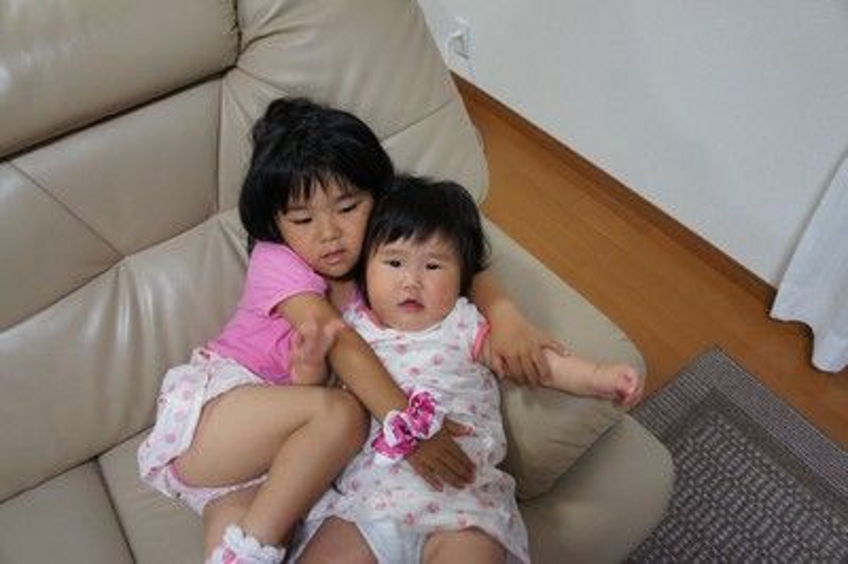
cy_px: 282
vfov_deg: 47.9
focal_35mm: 27
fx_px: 635
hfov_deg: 67.4
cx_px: 424
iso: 500
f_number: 3.5
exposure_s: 1/30
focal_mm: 18
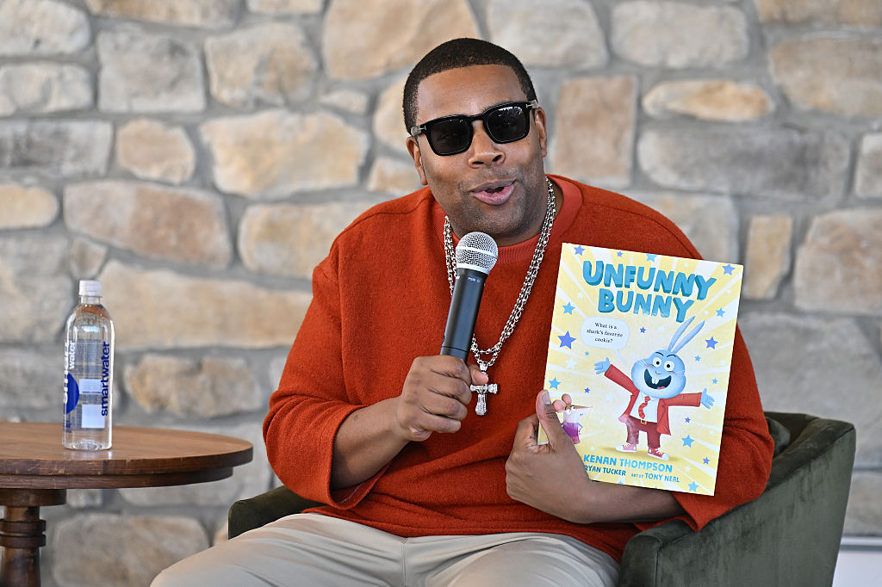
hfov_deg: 10.9
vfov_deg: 7.3
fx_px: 4629
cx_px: 441
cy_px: 294
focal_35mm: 189
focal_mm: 126
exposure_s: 1/500
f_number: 2.8
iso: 320
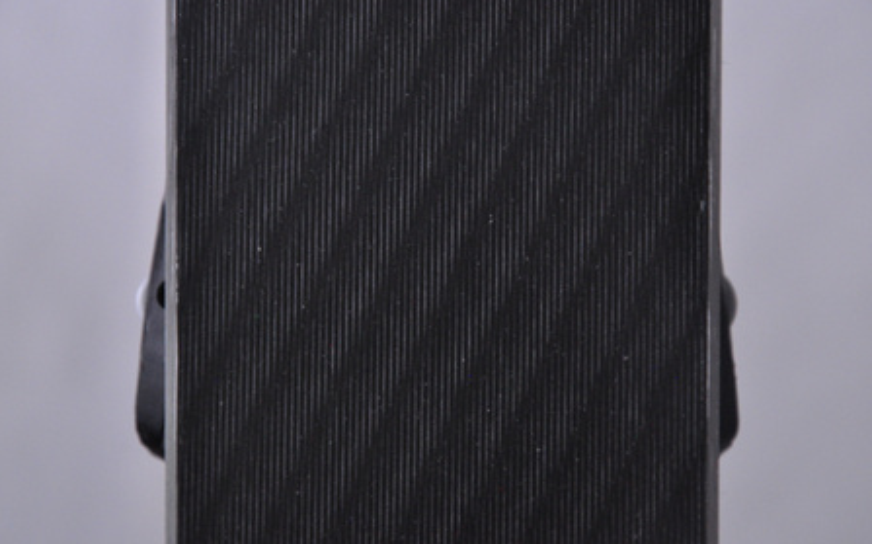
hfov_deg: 13.0
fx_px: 3837
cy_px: 274
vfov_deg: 8.1
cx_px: 437
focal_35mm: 162
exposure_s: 1/125
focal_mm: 105
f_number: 9.5
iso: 3200
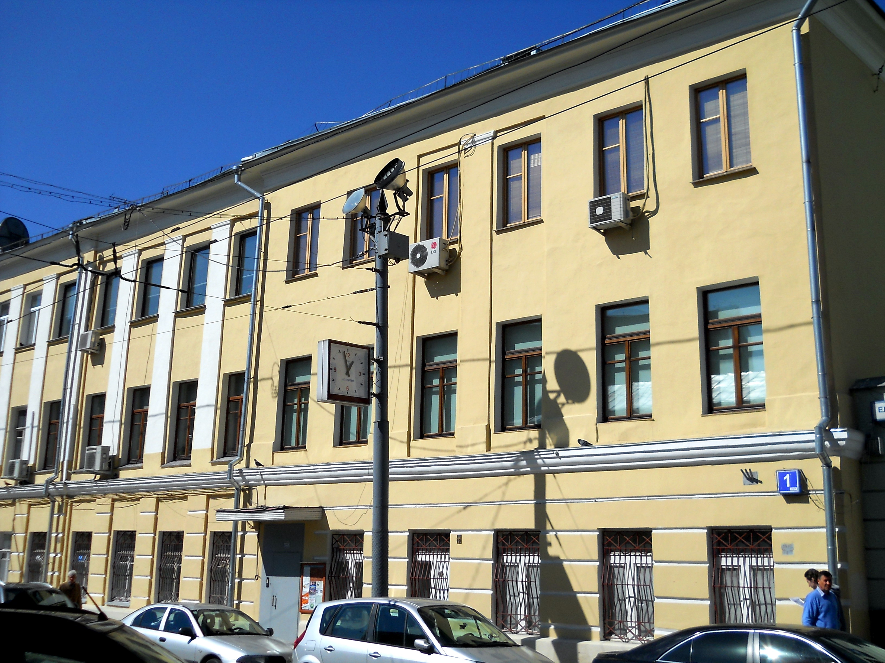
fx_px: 1048
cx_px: 442
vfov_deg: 35.1
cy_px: 332
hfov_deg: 45.8
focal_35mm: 41
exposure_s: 1/800
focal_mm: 6.72
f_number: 5.5
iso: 80
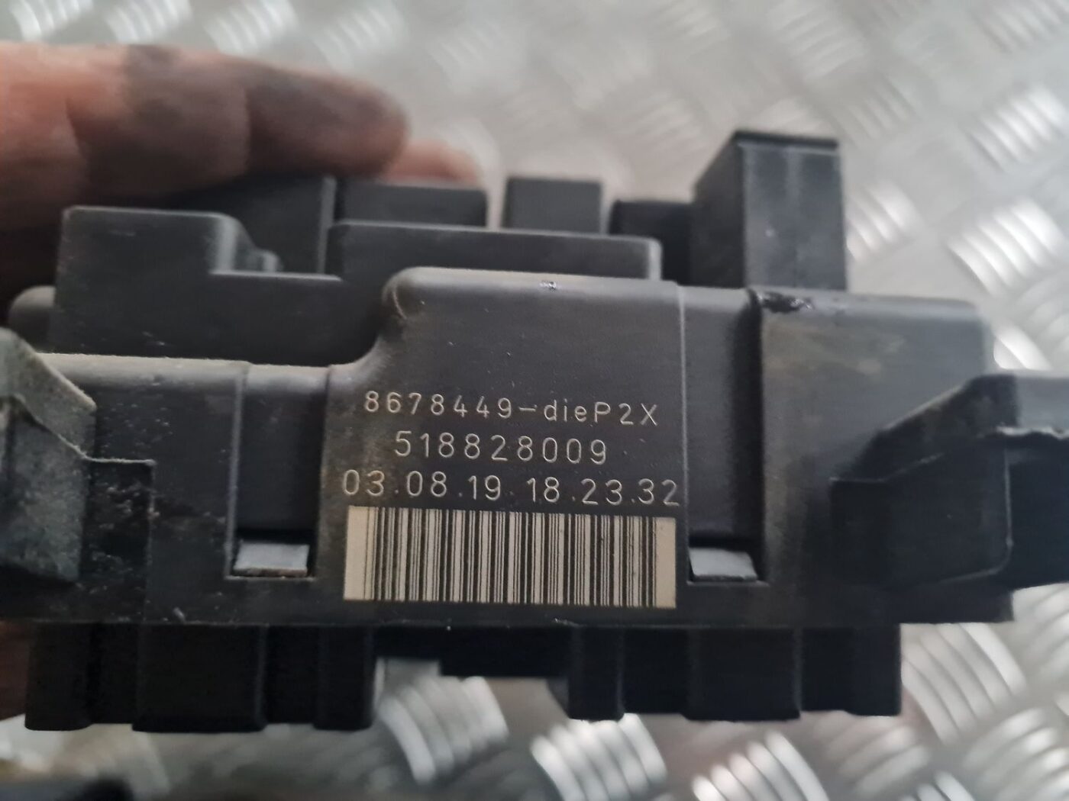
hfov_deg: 67.3
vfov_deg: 53.1
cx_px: 534
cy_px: 400
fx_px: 803
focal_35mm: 26
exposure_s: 1/20
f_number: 1.8
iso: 1600
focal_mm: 5.4
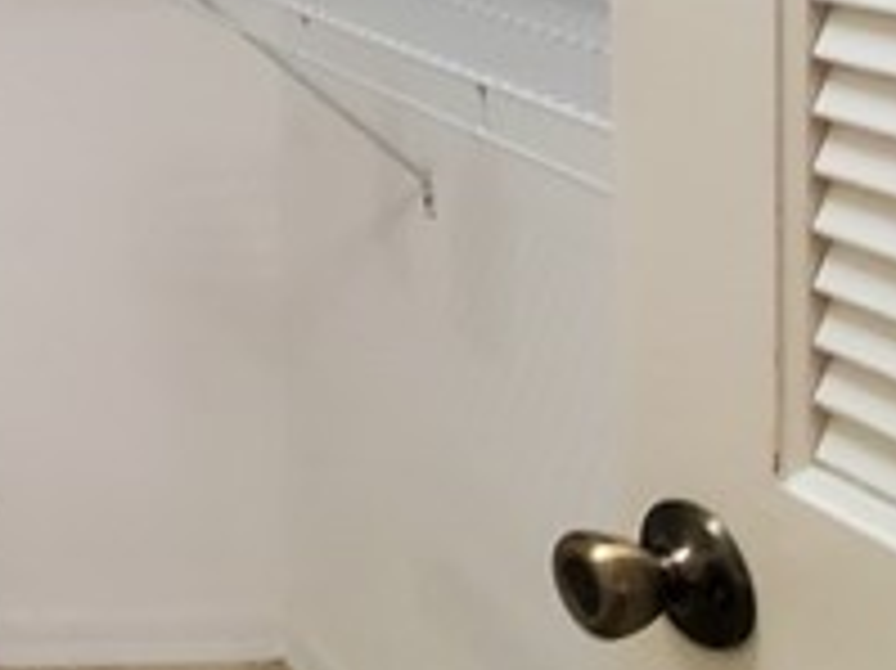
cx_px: -500
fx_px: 1733
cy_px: -234
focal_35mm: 67
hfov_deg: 22.8
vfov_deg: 19.9
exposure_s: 1/60.2
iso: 200
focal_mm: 1.8
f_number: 2.2
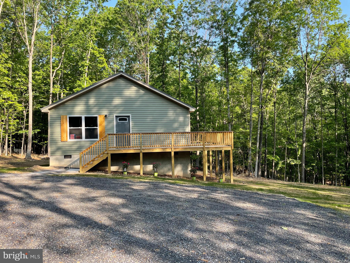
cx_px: 175
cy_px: 132
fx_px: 263
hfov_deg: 67.3
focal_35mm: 26
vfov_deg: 53.1
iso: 32
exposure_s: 1/485
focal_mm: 4.2
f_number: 1.6
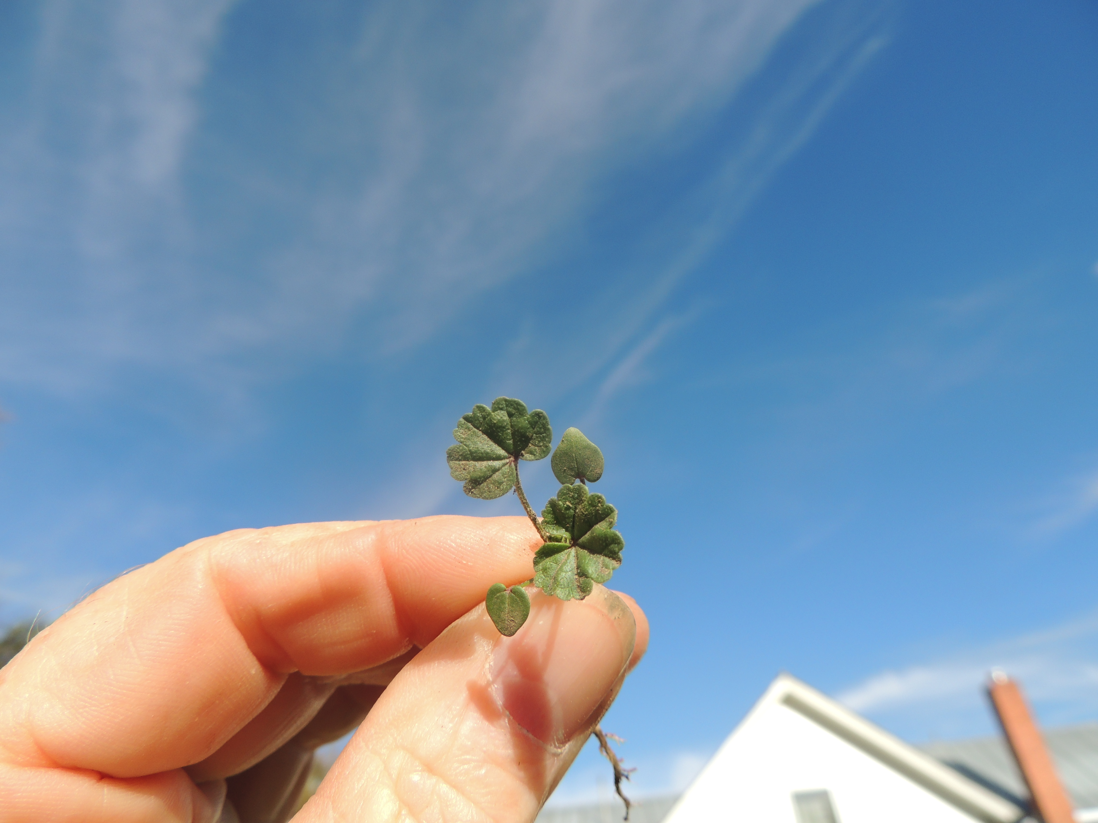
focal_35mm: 24
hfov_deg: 71.6
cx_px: 549
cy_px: 412
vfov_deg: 56.8
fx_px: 761
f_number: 3
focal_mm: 4.3
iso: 100
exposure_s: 1/1000
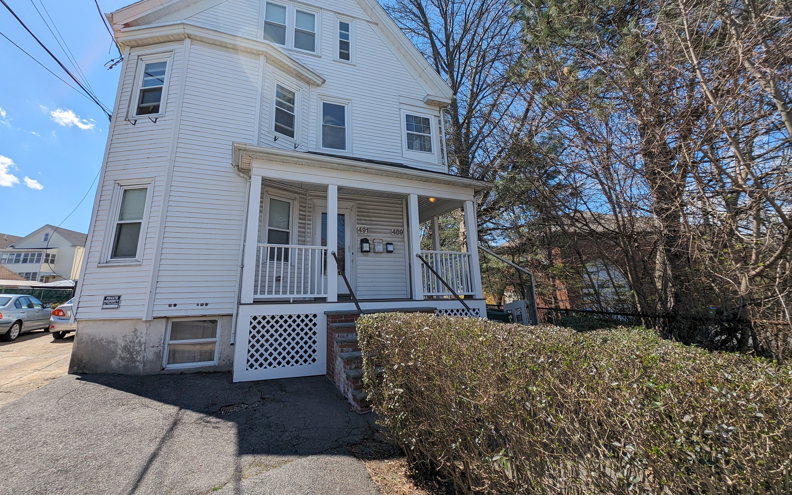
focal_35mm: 14
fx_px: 302
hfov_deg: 105.1
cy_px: 214
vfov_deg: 78.2
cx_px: 367
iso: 42
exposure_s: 1/2058
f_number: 1.95
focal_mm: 2.23
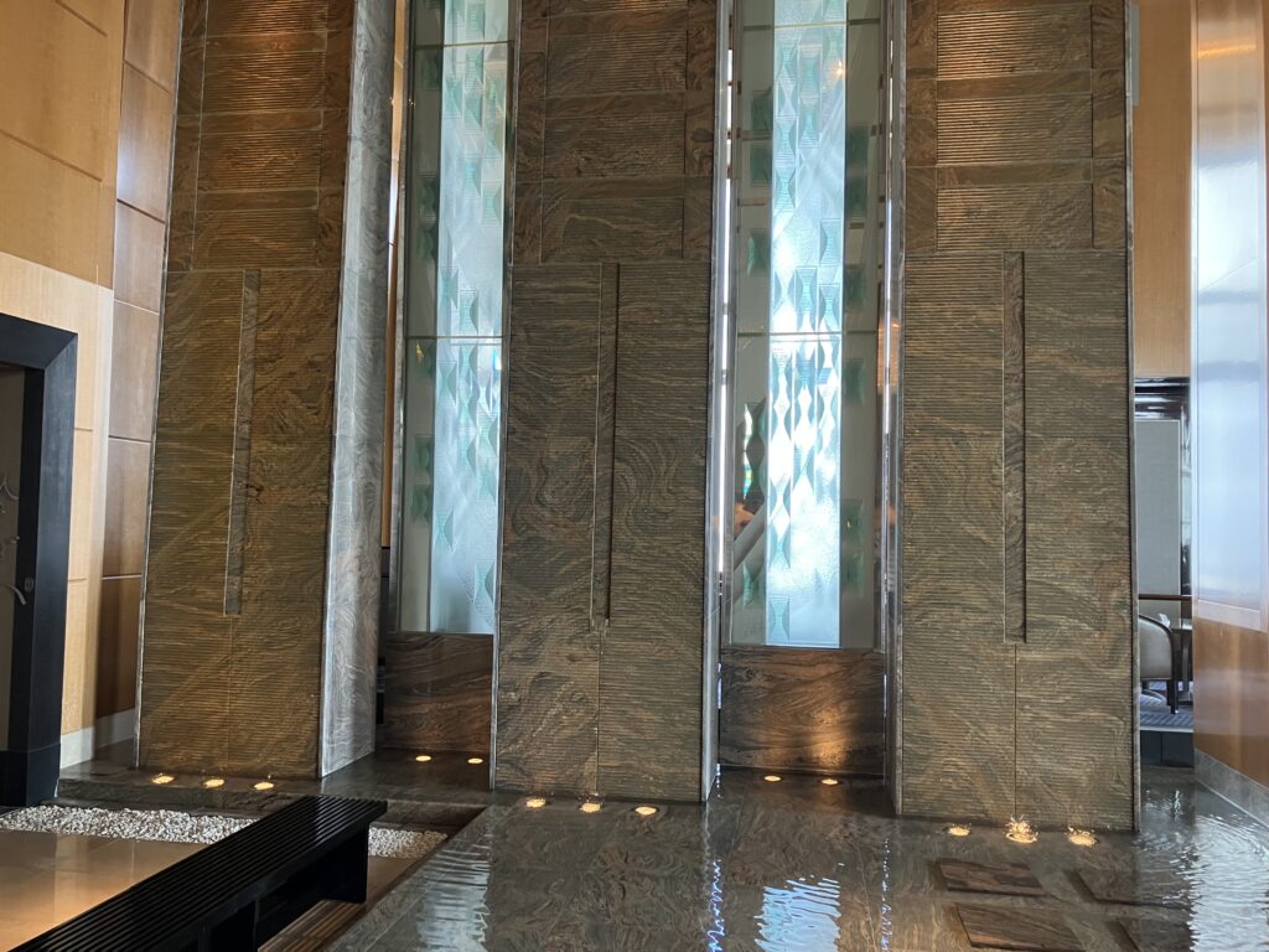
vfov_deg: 49.7
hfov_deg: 63.4
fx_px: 1026
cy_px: 476
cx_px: 634
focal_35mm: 28
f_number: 1.8
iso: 100
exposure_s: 1/50
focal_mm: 3.99
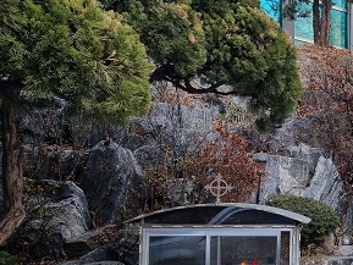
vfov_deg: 24.3
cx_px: 398
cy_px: 174
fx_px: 612
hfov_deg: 28.8
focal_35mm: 60
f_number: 1.8
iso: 50
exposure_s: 1/478
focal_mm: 5.4
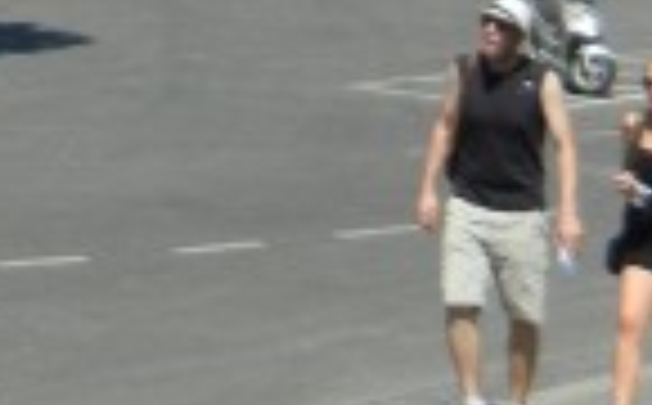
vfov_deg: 7.3
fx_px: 2997
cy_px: -518
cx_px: -63
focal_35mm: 169
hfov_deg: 12.2
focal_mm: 5.4
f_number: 7
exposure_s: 1/408
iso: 160
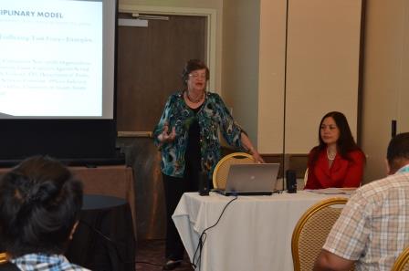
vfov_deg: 17.4
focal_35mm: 78
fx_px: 885
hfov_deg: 26.0
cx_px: 204
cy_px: 136
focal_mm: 52
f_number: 5.3
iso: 800
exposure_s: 1/60
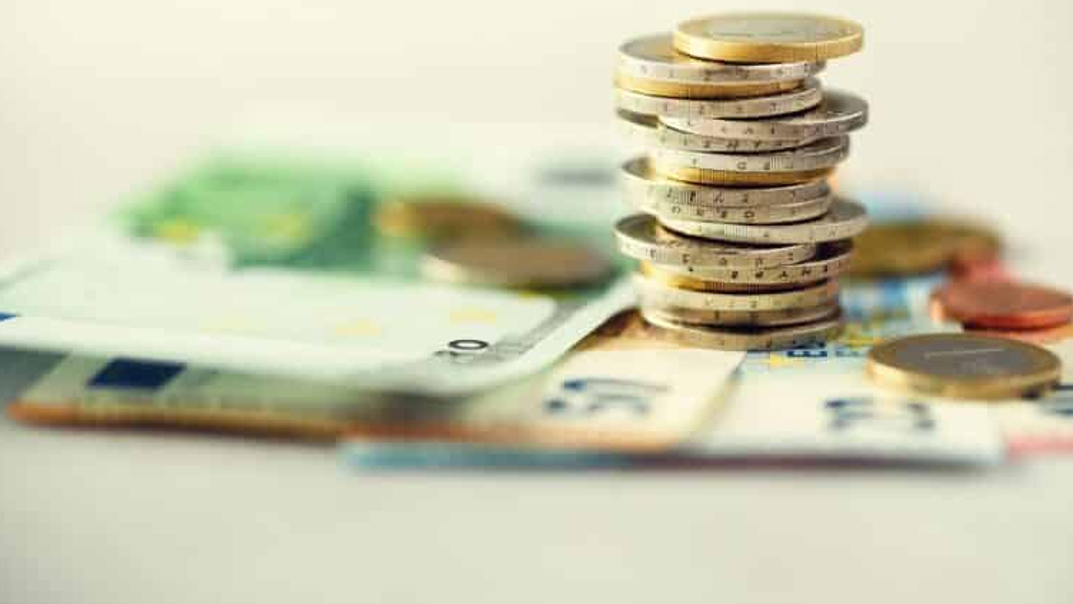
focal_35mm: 111
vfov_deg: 10.9
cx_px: 534
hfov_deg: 19.3
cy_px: 256
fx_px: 3159
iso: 400
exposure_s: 1/125
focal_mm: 105
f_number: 3.2
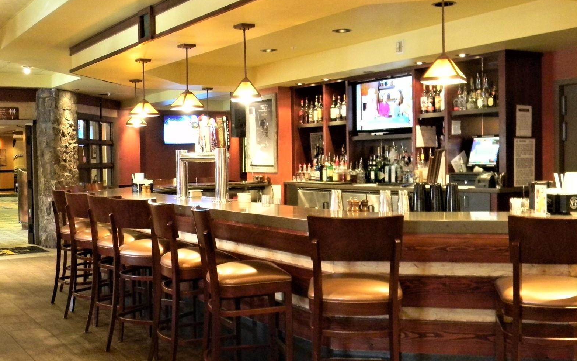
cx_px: 282
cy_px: 151
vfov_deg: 32.7
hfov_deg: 50.4
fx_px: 613
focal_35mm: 39
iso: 800
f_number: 3.7
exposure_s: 1/11
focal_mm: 6.4
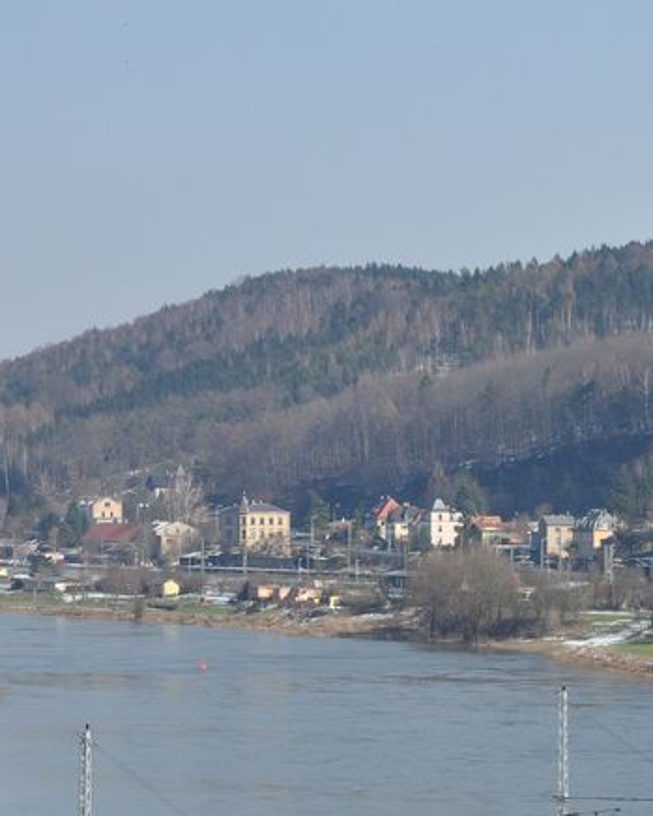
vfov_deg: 8.8
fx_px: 5265
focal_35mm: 218
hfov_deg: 7.1
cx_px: 640
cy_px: 621
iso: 250
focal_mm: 66
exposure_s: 1/640
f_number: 9
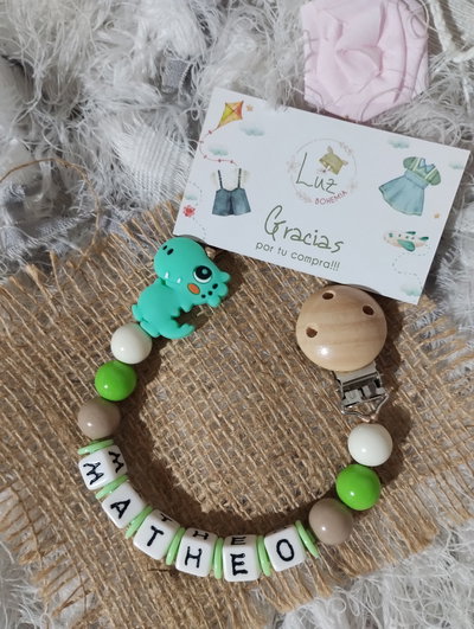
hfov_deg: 49.9
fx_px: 510
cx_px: 237
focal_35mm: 28
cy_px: 314
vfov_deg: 63.4
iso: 1878
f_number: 1.8
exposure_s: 1/25
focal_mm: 4.27
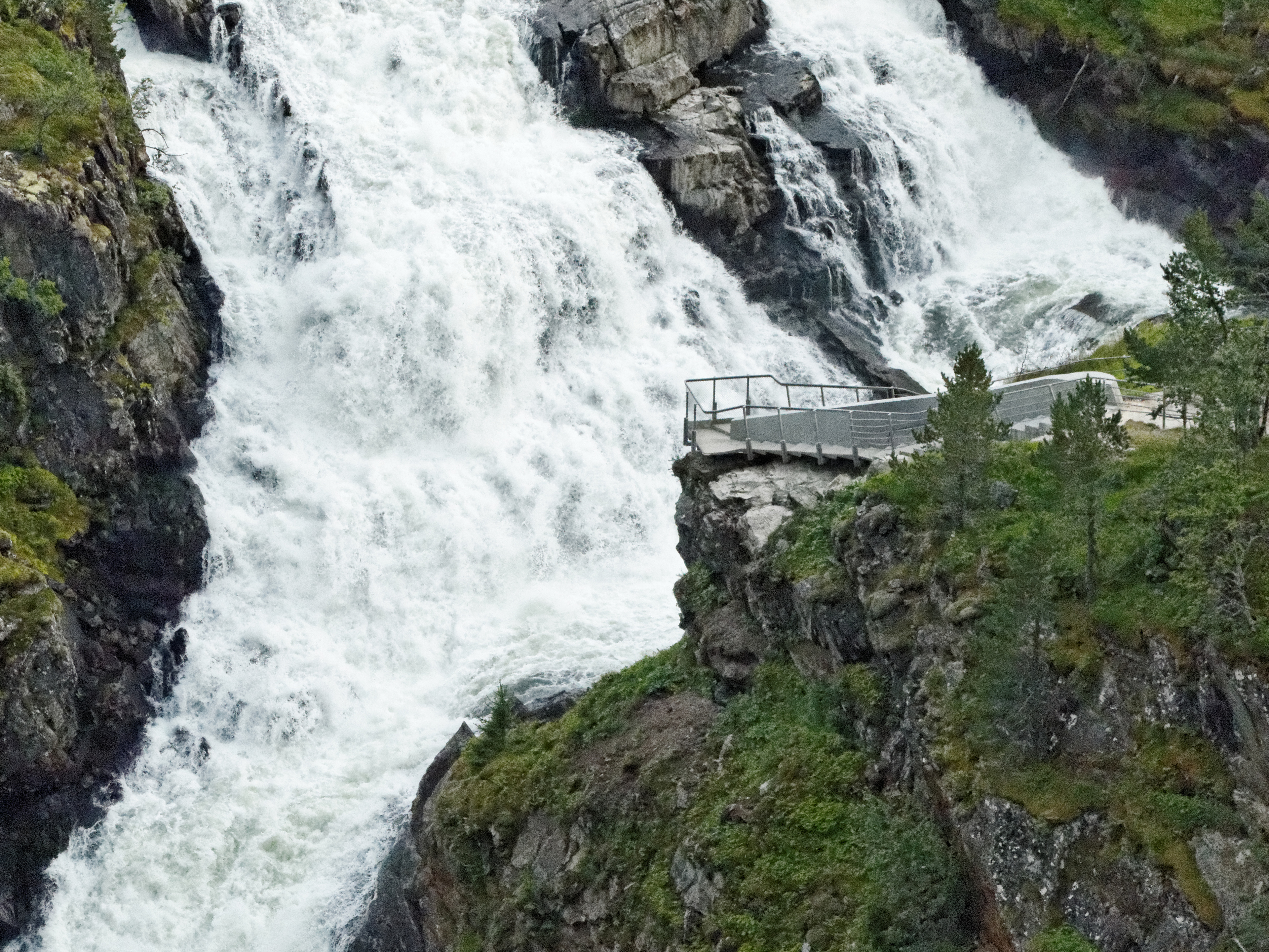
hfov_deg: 23.3
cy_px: 494
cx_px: 643
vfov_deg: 17.6
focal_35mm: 84
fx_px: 3079
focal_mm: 40
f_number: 11
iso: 1000
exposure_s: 1/500
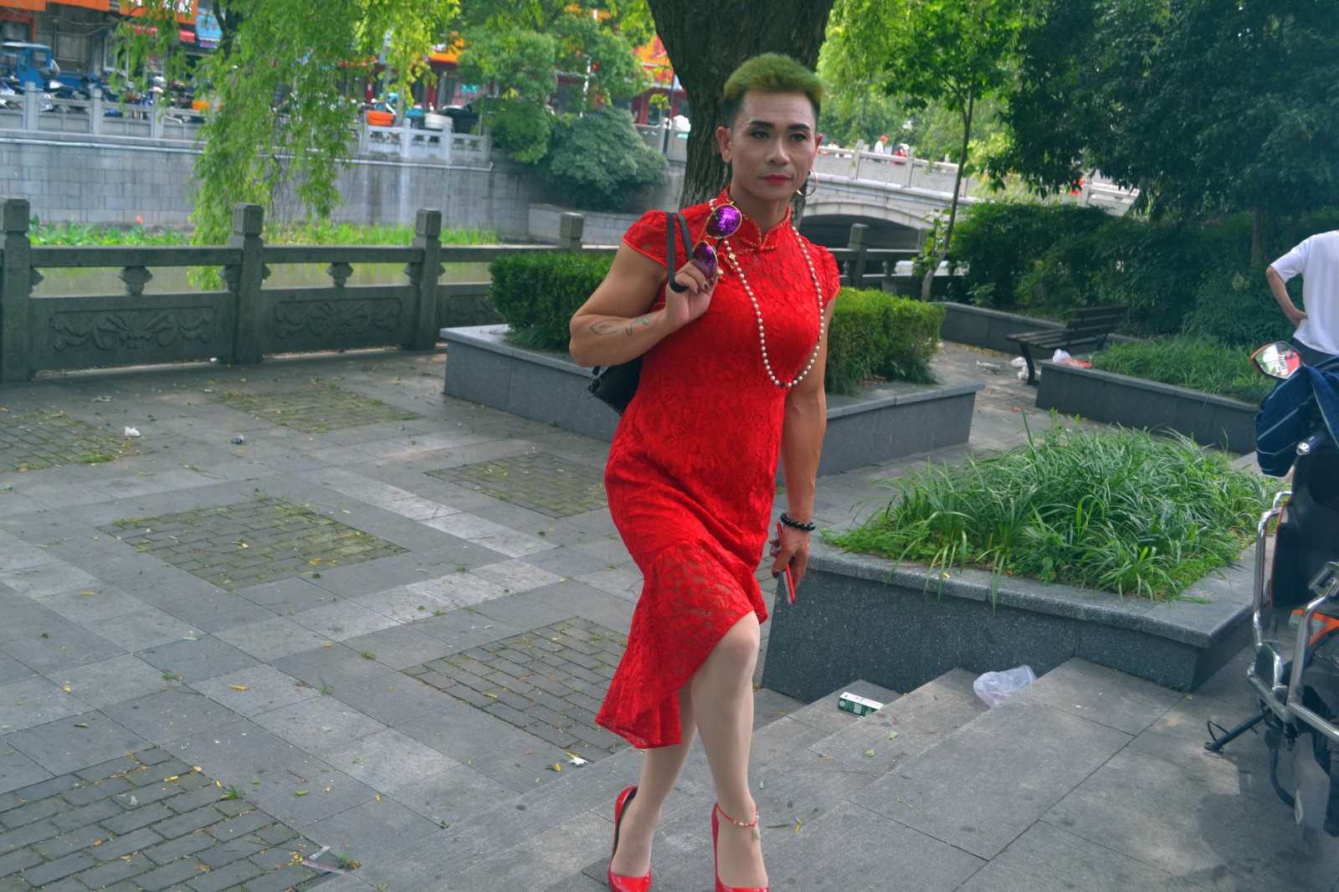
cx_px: 670
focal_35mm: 36
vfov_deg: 36.9
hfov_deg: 53.1
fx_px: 1339
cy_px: 446
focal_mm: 24
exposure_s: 1/125
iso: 320
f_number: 5.6
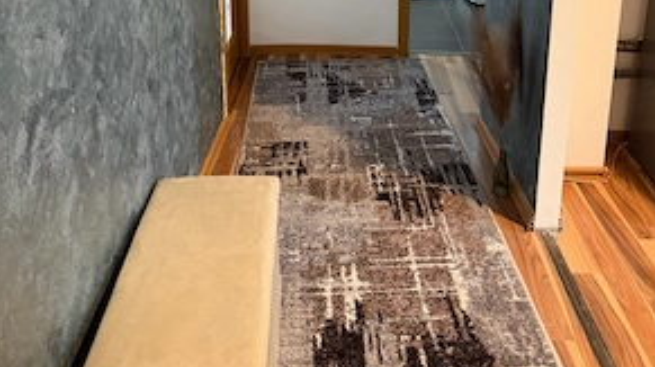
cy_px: -41
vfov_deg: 29.4
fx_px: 625
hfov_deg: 55.3
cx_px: 320
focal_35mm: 36
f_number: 1.78
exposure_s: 1/50
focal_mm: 6.76
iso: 400
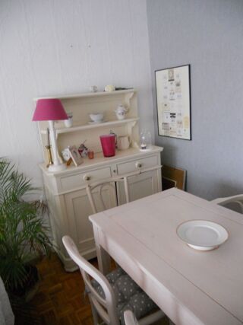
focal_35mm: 27
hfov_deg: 51.3
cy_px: 162
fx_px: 253
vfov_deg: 65.3
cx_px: 122
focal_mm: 4.9
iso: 400
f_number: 3.2
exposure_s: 1/30
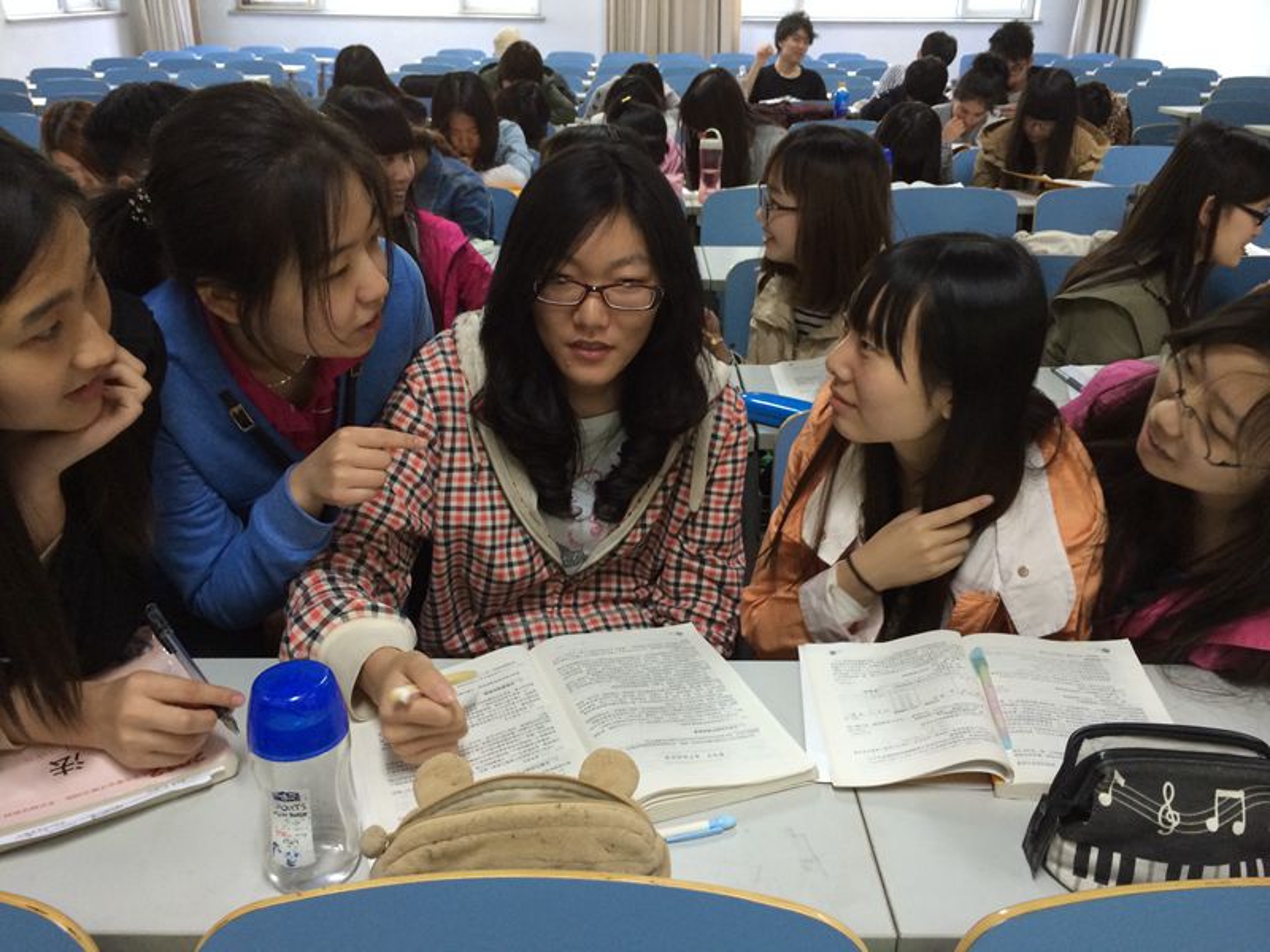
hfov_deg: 60.0
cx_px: 635
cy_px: 476
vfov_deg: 46.8
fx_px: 1101
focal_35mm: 30
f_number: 2.2
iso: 200
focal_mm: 4.12
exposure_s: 1/33
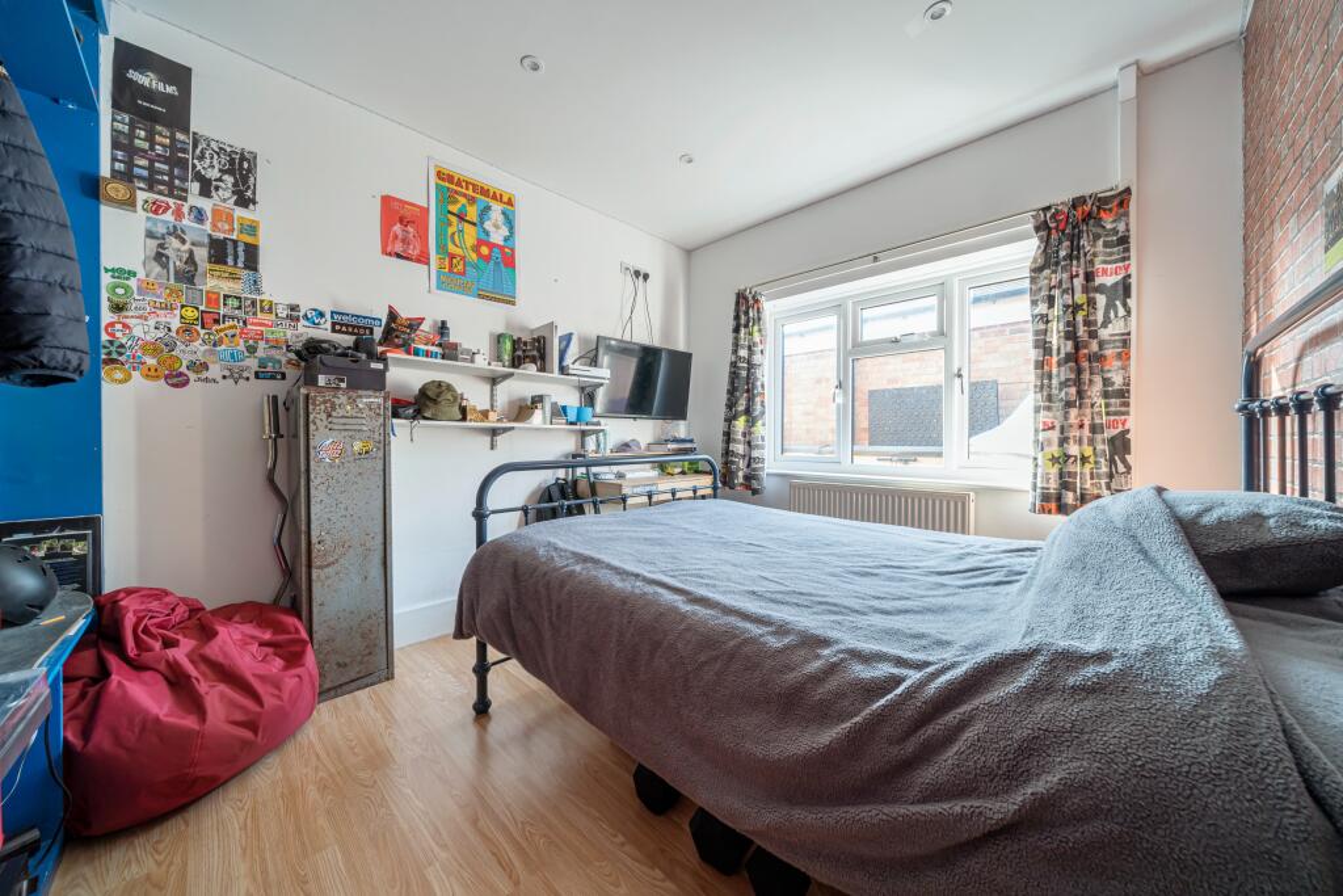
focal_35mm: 12
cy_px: 448
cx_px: 672
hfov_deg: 112.6
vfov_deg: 90.0
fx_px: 448
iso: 100
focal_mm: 12
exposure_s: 2
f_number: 8
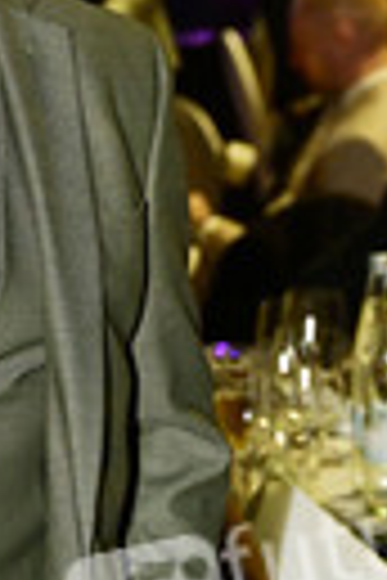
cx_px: -112
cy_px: 378
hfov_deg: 8.4
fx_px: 2596
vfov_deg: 12.7
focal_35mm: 161
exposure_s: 1/200
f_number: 4
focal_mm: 52
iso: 2000
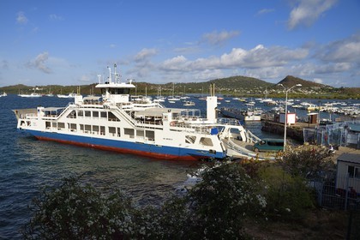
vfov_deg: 46.4
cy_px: 120
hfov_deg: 65.5
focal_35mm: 28
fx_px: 280
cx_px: 180
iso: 200
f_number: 14
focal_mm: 28
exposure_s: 1/250
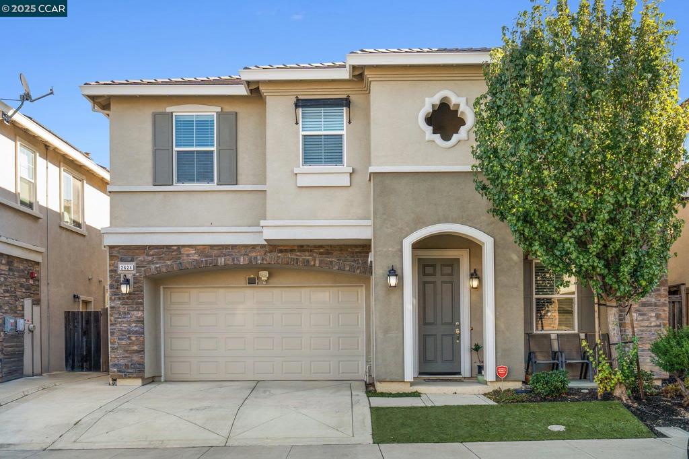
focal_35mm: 36
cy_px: 230
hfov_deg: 53.1
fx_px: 689
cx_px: 344
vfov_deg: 36.8
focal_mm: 24
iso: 100
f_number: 6.3
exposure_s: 1/100
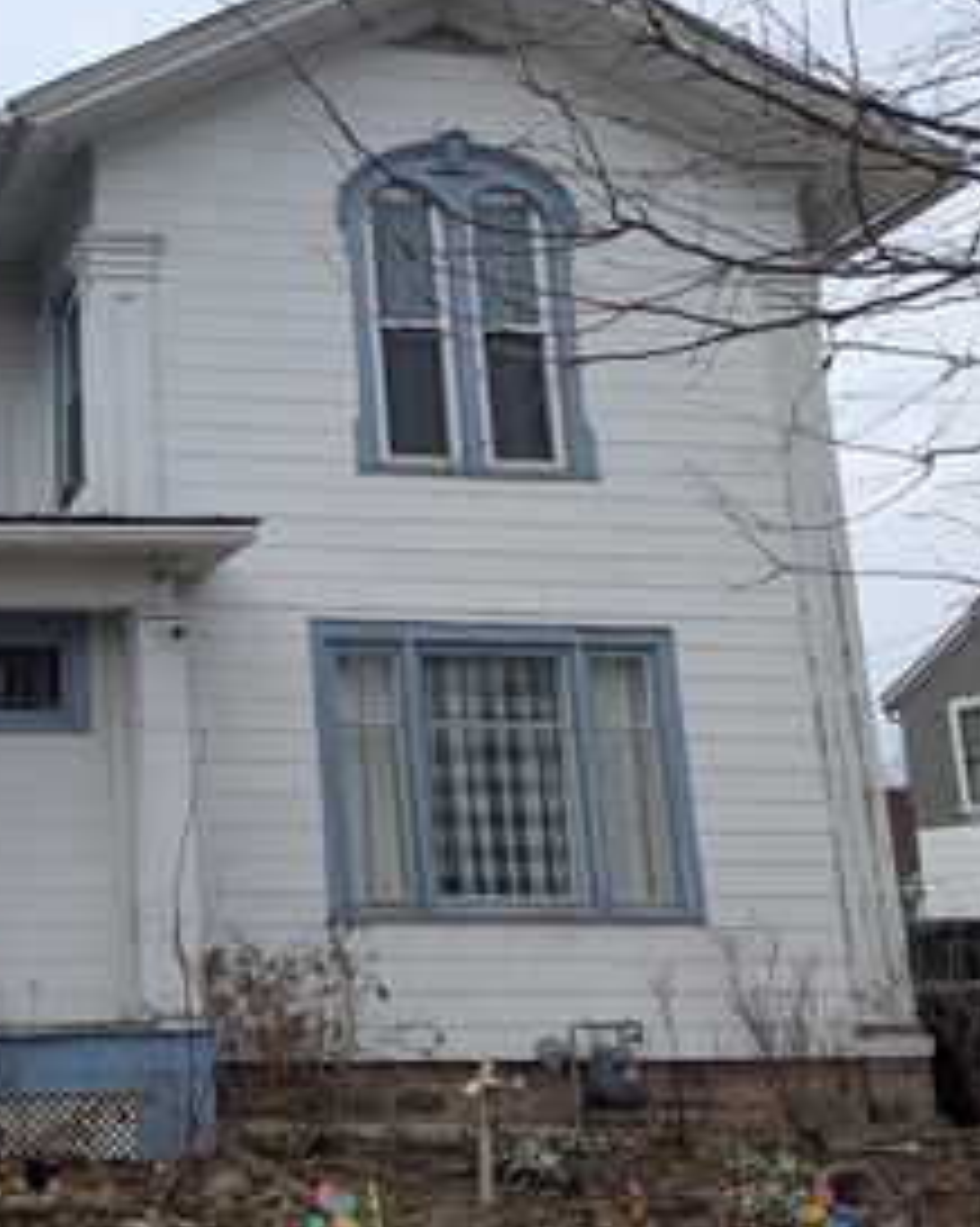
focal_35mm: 43
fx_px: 1561
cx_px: -99
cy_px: 638
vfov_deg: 42.9
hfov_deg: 31.0
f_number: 1.85
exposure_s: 1/2058
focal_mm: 6.81
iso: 47
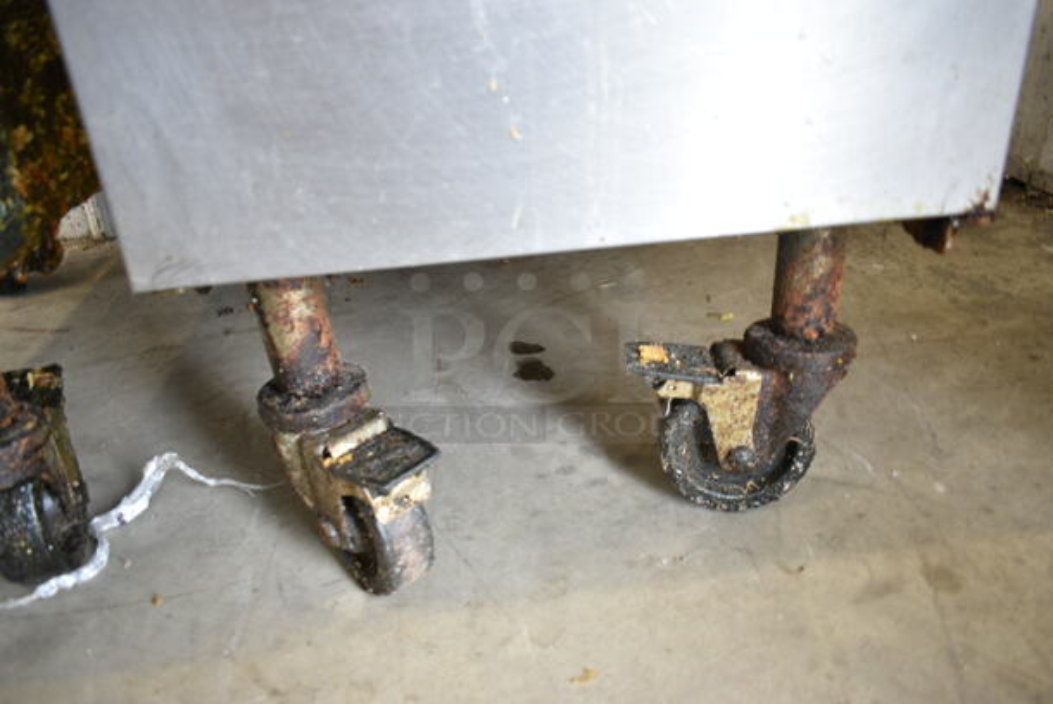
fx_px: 790
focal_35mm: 27
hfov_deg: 67.3
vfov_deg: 48.0
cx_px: 526
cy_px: 352
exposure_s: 1/30
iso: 450
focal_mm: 18
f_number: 3.5
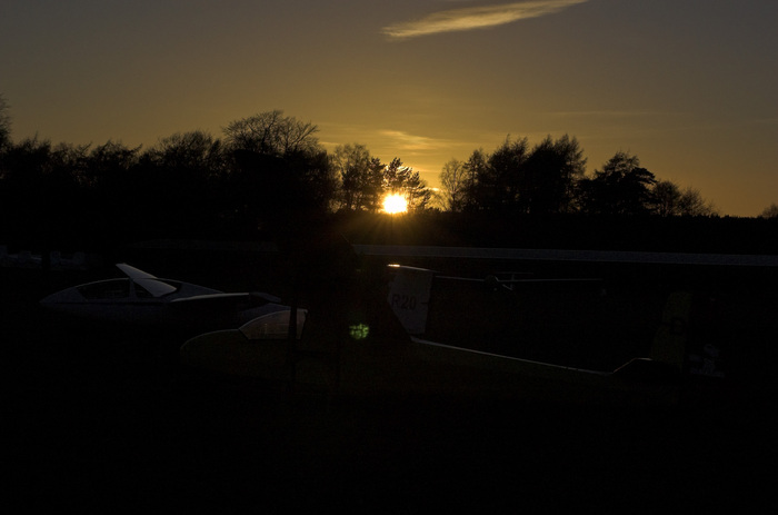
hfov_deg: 22.7
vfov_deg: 15.1
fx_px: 1940
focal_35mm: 90
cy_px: 258
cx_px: 389
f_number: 5.6
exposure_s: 1/2000
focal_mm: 60
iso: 800
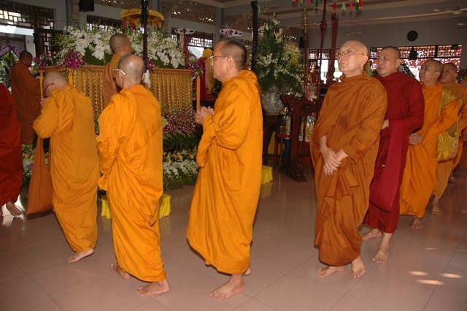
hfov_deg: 67.4
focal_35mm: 27
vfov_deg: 47.9
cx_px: 234
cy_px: 156
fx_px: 350
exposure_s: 1/60
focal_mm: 18
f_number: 4
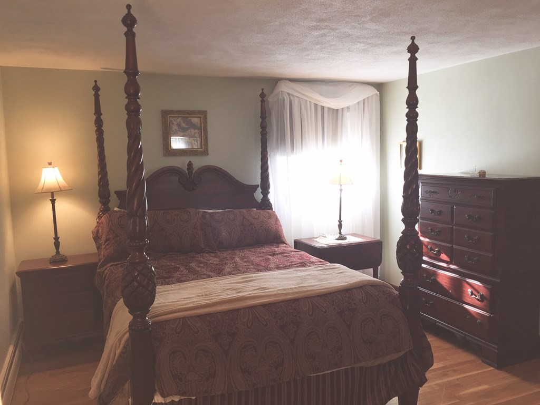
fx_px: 452
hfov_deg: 61.7
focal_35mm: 29
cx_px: 270
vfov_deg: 48.2
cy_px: 202
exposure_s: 1/40
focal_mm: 4.15
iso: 32
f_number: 2.2
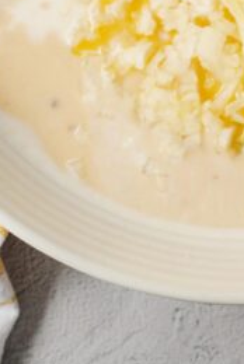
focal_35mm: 144
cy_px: -147
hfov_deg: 9.5
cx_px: 272
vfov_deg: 13.6
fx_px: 1460
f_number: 5
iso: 320
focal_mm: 50
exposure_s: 1/60
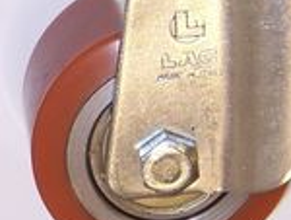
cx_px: 50
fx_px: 1372
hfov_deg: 12.0
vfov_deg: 9.1
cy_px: 36
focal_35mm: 163
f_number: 3.4
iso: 80
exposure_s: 1/60
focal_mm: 8.2
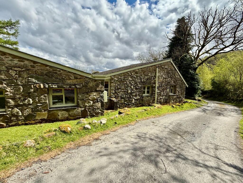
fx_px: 98
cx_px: 122
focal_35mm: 14
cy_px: 92
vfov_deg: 85.7
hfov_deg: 102.1
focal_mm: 2.22
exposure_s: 1/1285
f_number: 2.2
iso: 50
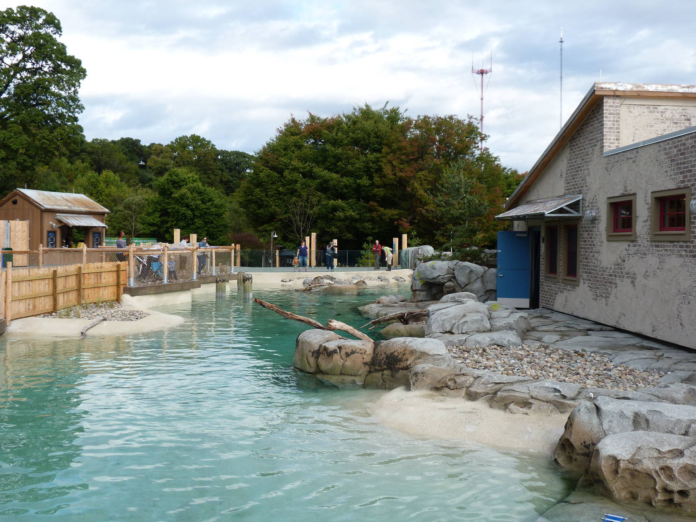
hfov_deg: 54.0
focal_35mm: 34
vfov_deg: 41.8
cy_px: 261
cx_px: 348
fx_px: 684
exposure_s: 1/250
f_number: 4
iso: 80
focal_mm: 6.2
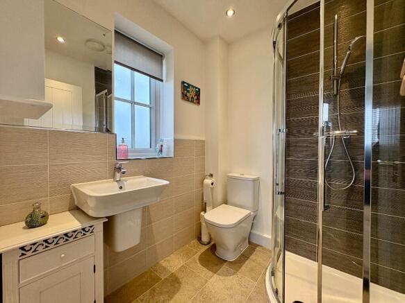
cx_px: 202
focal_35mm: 14
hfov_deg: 102.1
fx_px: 164
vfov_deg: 85.7
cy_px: 152
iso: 64
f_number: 2.2
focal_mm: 2.22
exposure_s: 1/130
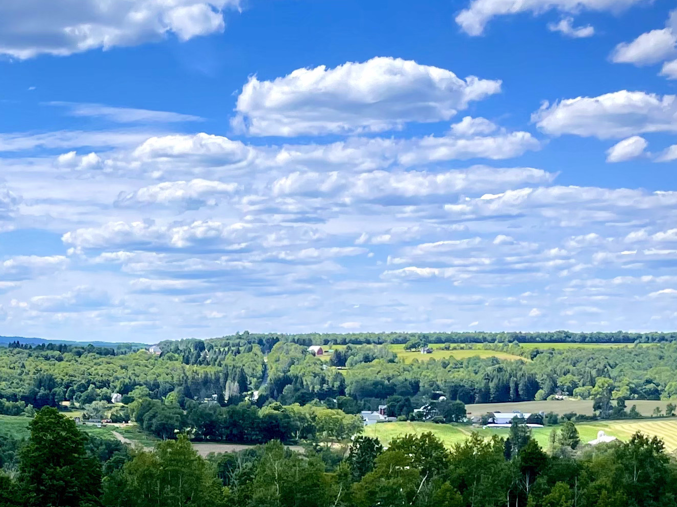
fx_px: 1545
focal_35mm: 79
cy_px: 634
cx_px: -12
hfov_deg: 23.6
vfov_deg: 17.6
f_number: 1.6
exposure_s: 1/2959
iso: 32
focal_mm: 4.2
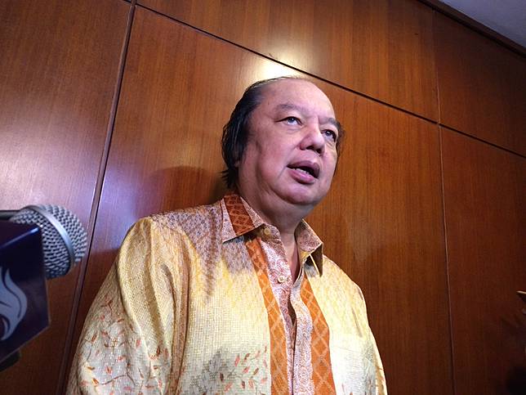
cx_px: 263
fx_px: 441
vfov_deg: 48.2
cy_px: 198
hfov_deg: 61.7
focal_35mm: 29
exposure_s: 1/33
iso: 200
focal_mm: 4.15
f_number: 2.2
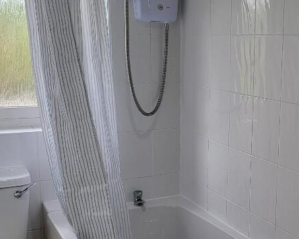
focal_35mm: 54
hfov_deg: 32.9
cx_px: 273
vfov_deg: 28.1
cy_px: 135
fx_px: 478
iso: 40
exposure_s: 1/148
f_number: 1.8
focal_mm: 5
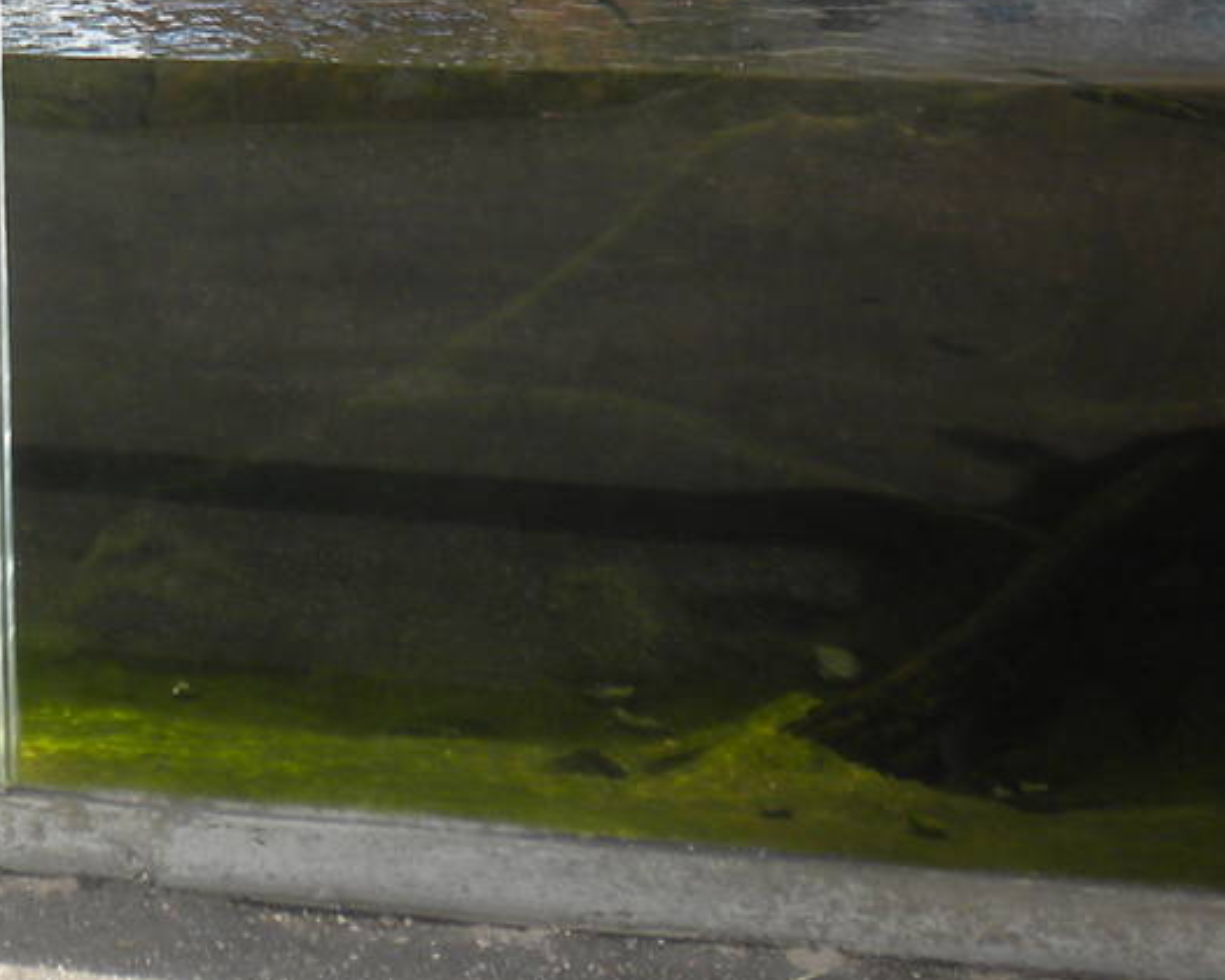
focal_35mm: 110
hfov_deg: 16.7
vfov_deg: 13.4
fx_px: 3988
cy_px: -366
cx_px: -259
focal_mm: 6.6
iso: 64
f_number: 3.5
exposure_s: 1/214
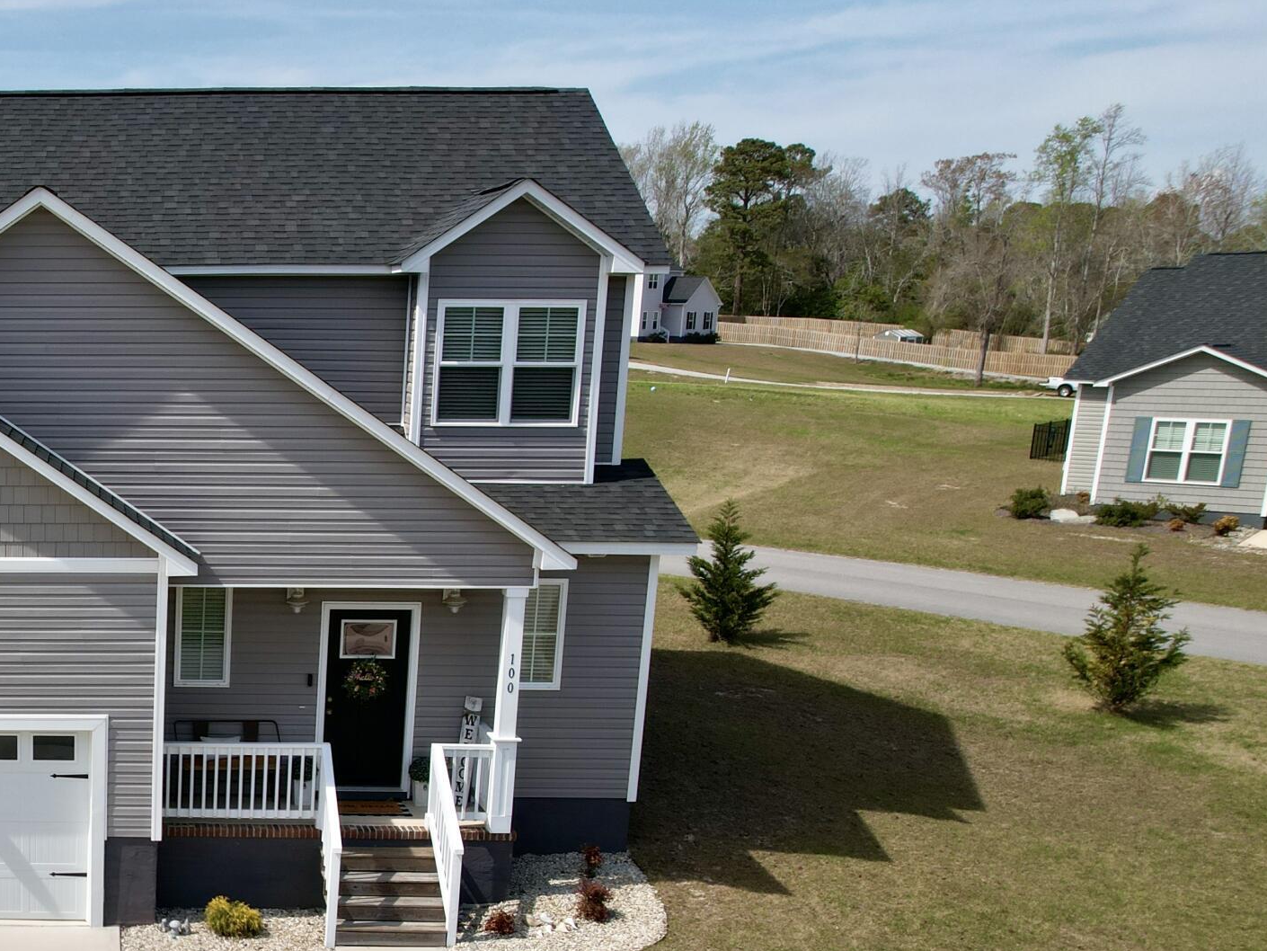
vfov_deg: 31.2
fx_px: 1647
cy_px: 782
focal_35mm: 45
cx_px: -36
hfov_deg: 37.1
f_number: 2.8
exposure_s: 1/160
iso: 100
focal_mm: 8.38
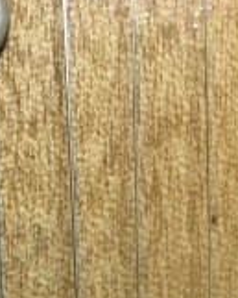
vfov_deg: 17.8
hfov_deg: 16.4
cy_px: 483
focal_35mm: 93
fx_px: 818
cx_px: 32
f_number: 2.2
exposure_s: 1/20
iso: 200
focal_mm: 4.15
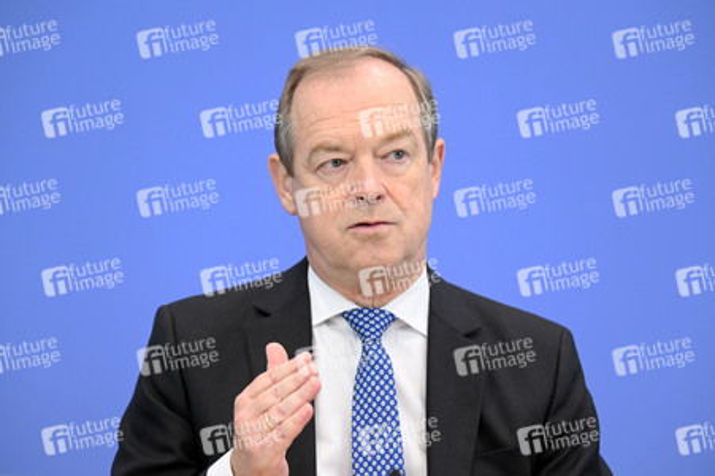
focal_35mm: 120
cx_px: 358
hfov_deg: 17.1
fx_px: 2382
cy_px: 238
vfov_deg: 11.4
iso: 4000
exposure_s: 1/1250
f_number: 3.5
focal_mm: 120
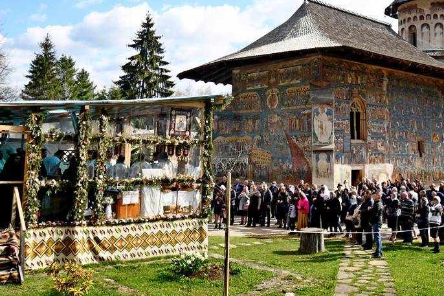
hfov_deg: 46.1
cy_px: 93
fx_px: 518
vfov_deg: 31.6
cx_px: 274
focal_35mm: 42
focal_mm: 16
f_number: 5.3
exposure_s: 1/1600
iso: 500
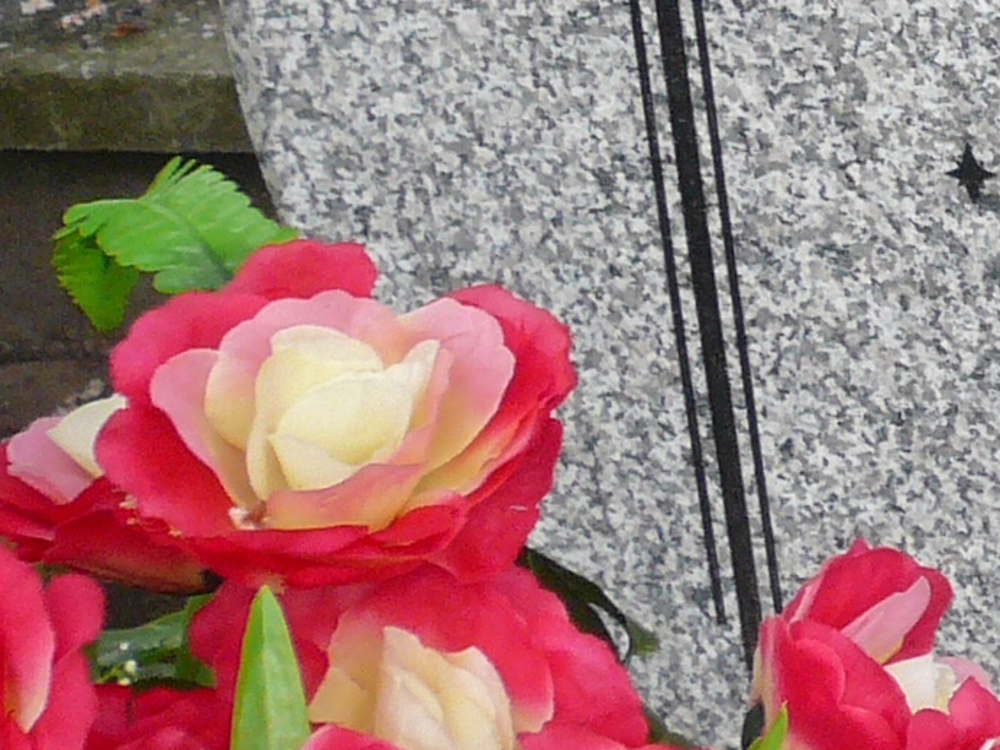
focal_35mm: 129
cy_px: 1
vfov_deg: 11.4
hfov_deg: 13.6
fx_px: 3726
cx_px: 1825
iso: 100
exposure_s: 1/200
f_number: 2.8
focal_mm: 4.7
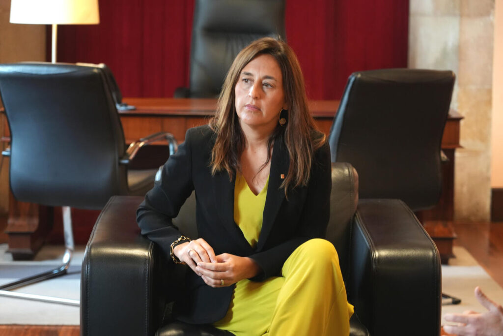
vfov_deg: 13.0
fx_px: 1467
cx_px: 252
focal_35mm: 105
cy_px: 168
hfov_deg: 19.5
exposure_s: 1/125
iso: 4000
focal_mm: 105
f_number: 4
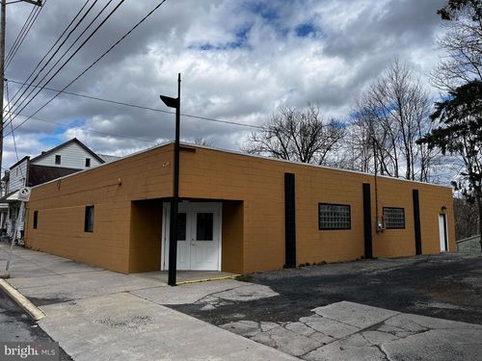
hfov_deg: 67.3
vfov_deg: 53.1
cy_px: 180
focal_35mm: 26
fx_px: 362
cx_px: 241
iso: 50
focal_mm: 5.1
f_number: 1.6
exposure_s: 1/4310
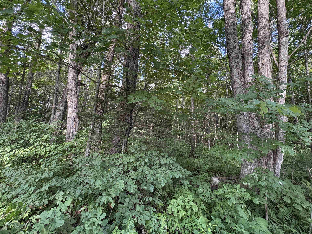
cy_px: 117
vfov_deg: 85.7
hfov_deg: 102.1
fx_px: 126
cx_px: 156
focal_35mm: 14
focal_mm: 2.22
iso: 200
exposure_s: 1/99
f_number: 2.2
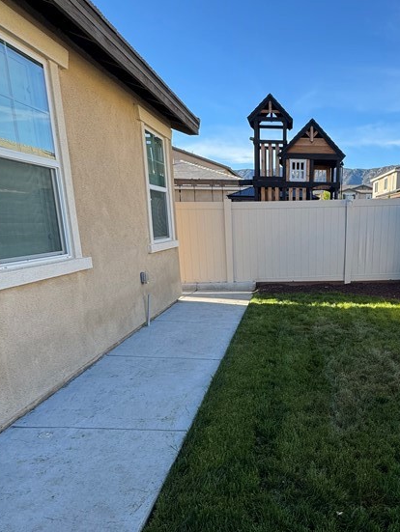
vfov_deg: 66.5
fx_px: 400
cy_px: 323
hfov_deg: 50.4
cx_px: 310
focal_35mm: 26
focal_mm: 2.22
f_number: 2.2
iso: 40
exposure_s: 1/366
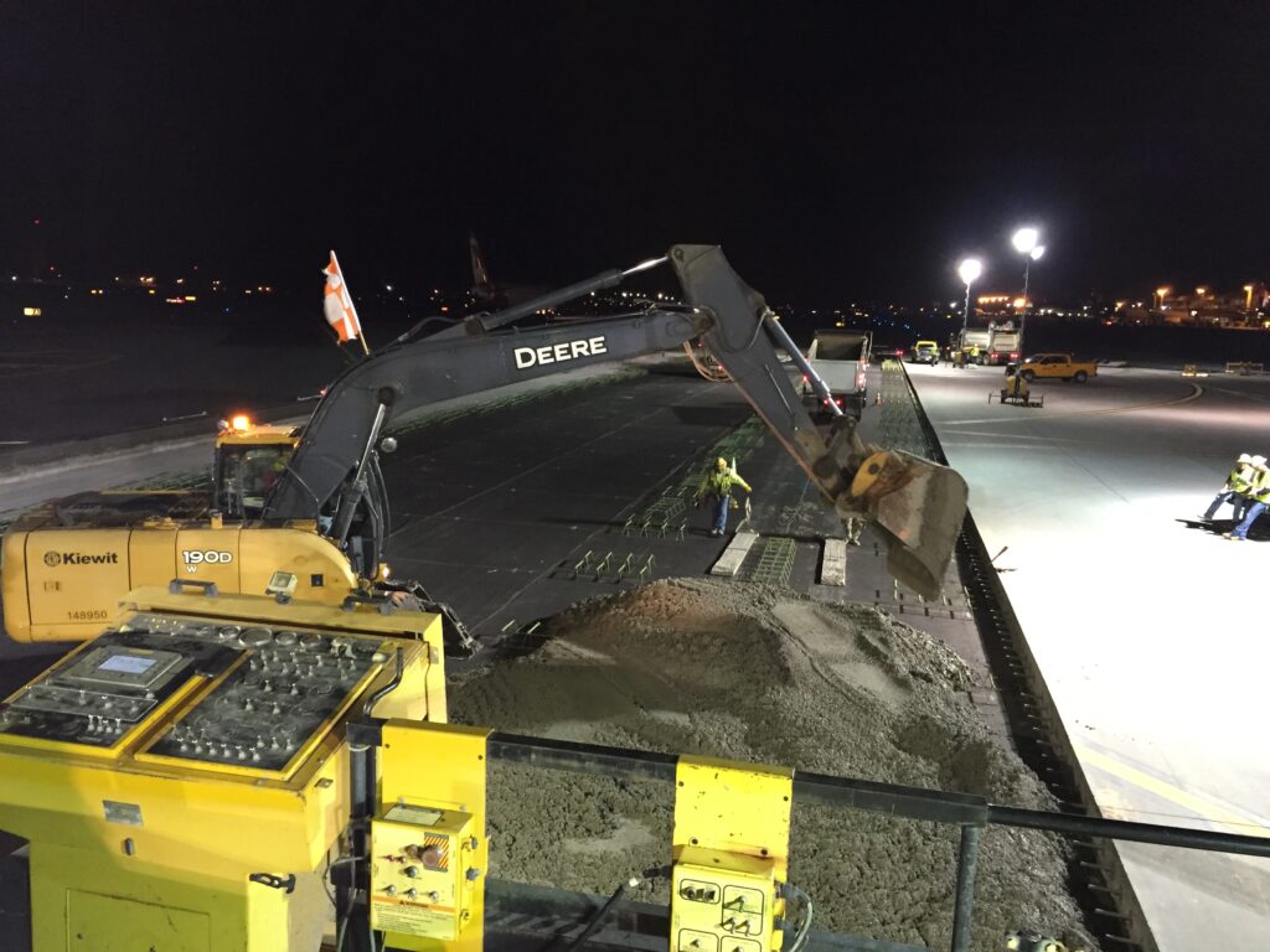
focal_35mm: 29
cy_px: 476
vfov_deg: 48.2
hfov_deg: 61.7
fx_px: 1064
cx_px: 635
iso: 250
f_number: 2.2
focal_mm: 4.15
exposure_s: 1/24
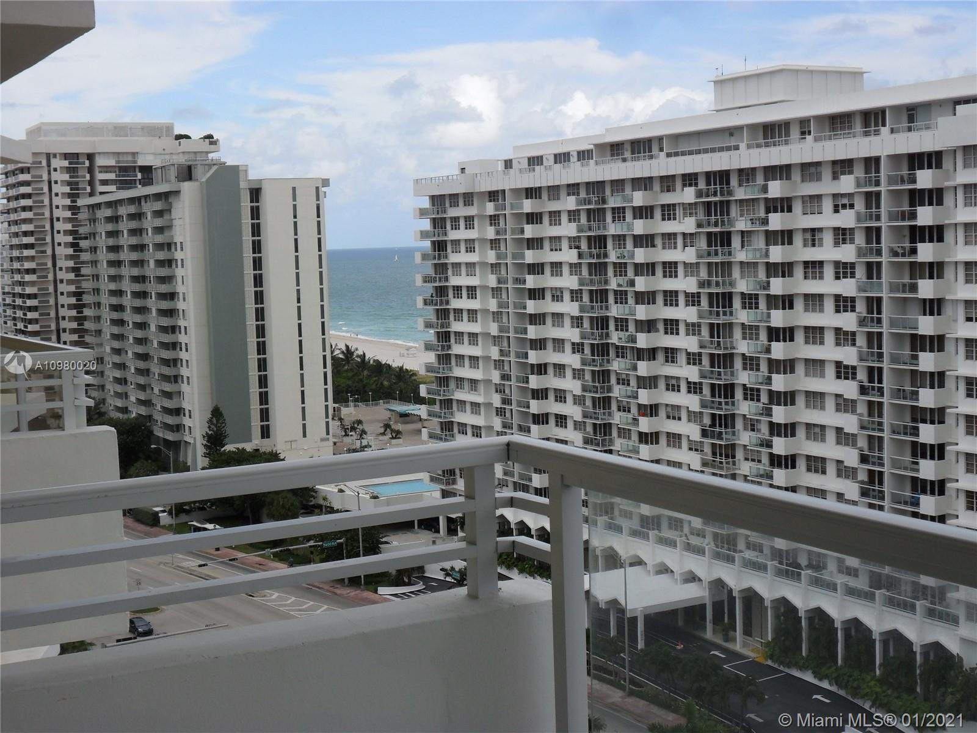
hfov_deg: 36.8
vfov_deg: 28.0
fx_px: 1468
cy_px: 366
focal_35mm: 52
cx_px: 488
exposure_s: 1/500
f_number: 5
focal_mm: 9.3
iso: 100
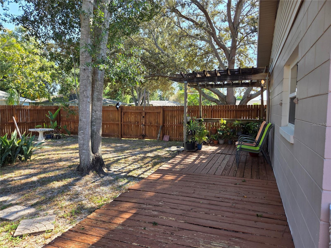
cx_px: 166
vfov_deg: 58.9
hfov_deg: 73.9
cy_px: 124
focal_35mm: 23
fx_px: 220
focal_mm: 5.4
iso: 80
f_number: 1.8
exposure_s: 1/829
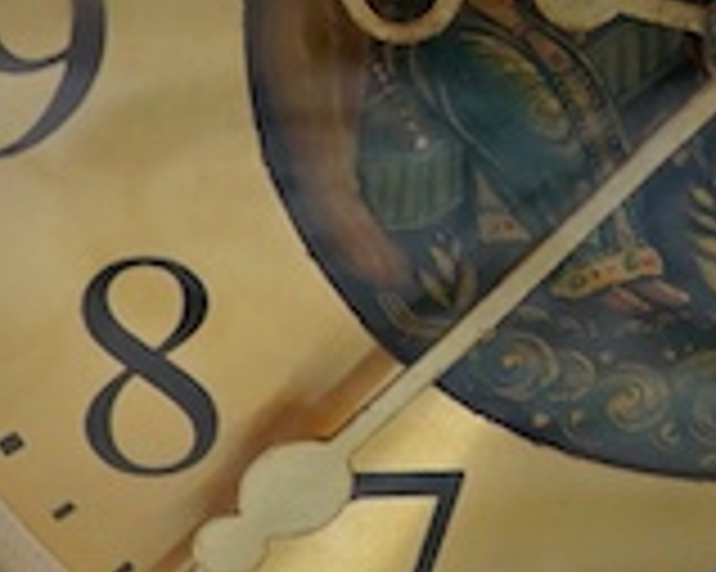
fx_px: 5062
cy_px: 86
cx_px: 730
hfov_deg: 8.0
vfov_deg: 6.5
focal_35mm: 239
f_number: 5.6
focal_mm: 30
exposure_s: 1/125
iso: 1250
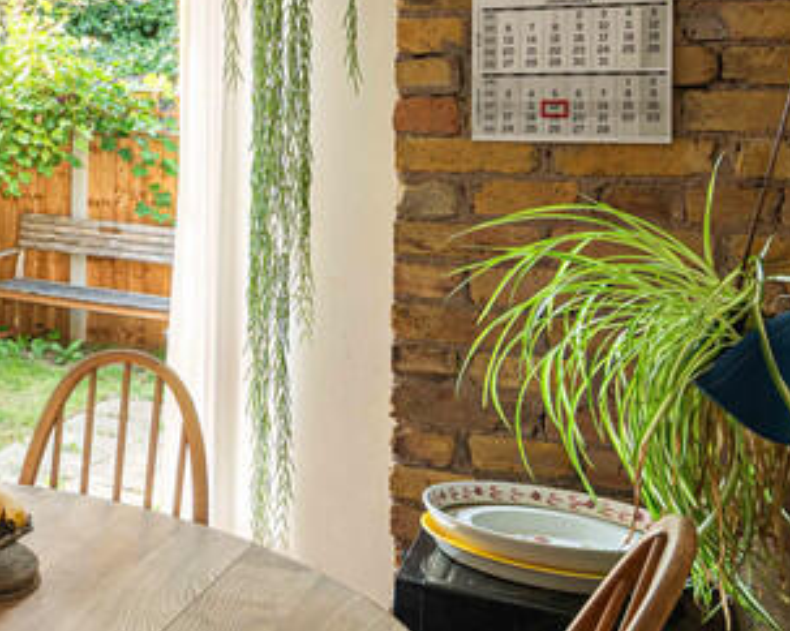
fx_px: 1262
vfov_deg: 27.8
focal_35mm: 54
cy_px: 186
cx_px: -383
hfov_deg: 26.0
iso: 250
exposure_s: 1/5
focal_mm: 17
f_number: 8
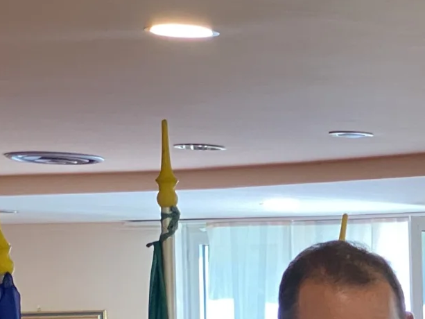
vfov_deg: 6.6
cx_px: 852
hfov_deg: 8.6
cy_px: 653
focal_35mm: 217
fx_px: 2665
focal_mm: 6
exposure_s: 1/50
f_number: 2
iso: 100
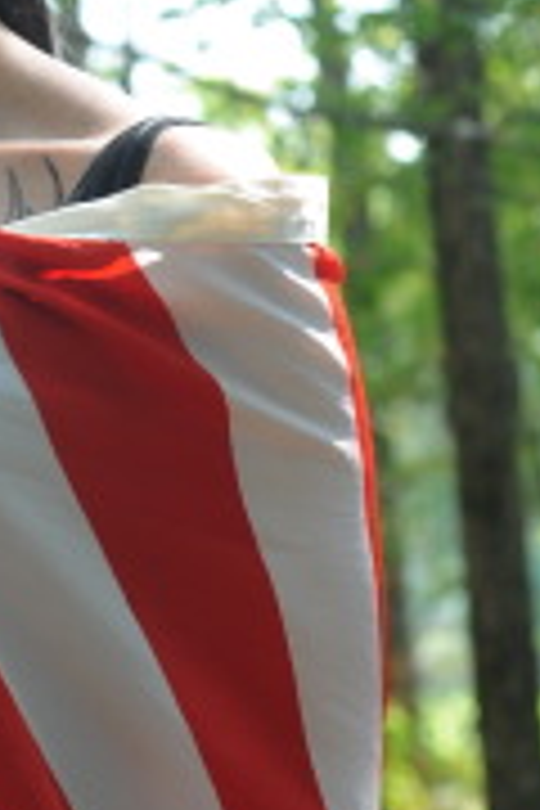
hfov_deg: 6.7
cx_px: -403
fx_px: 4500
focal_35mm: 200
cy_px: 122
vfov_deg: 10.2
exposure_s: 1/100
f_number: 5.6
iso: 200
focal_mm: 50
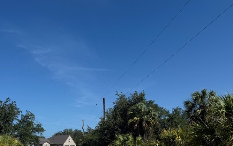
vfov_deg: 31.8
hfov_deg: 48.9
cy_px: 119
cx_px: 66
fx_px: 248
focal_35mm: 39
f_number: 1.78
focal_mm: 6.76
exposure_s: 1/9091
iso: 80
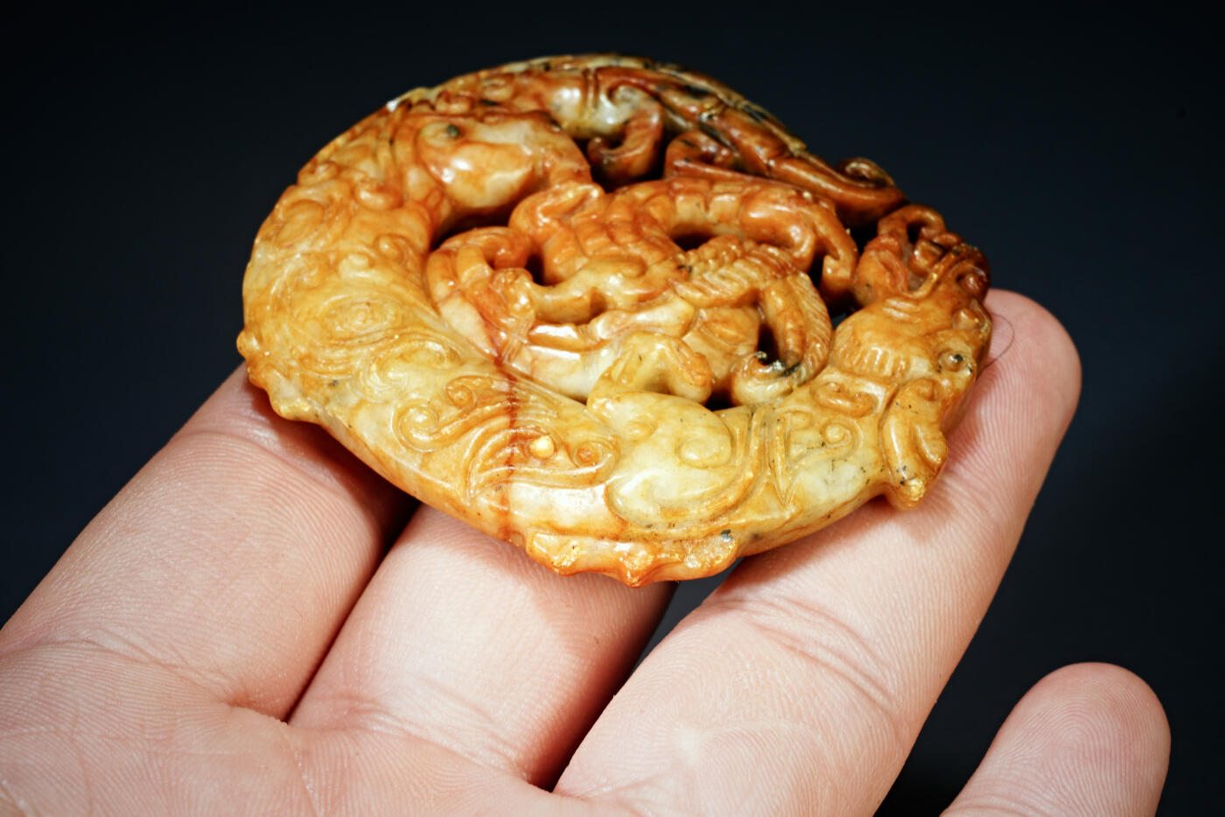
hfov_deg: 14.4
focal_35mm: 142
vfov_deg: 9.7
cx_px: 612
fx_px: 4833
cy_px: 408
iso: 100
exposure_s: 1/160
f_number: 18
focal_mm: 95
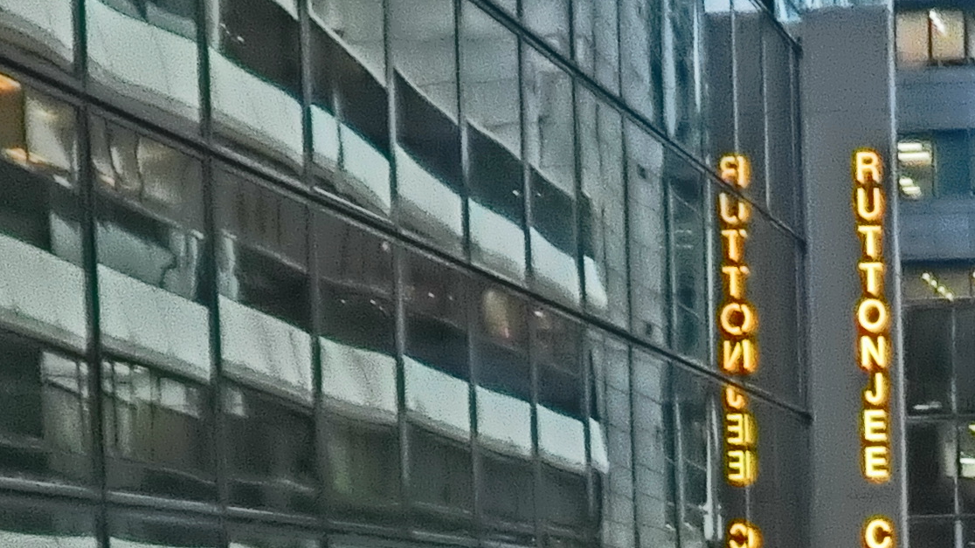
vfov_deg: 10.6
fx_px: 2792
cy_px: 926
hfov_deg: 18.7
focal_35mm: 108
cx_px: 1181
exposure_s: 1/50
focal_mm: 4.24
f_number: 3
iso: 800
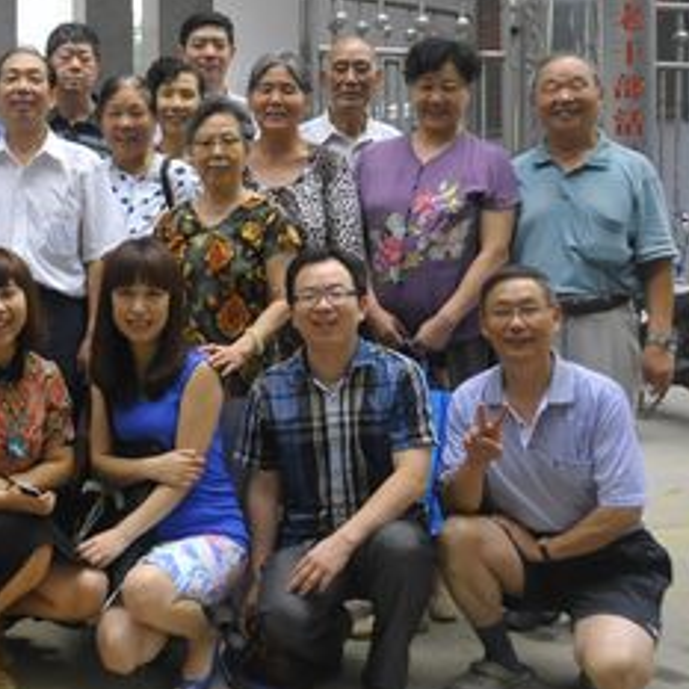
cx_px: -56
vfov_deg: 28.4
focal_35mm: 60
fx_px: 1351
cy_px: 232
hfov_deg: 26.5
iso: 800
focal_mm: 20
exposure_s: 1/1600
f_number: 3.5
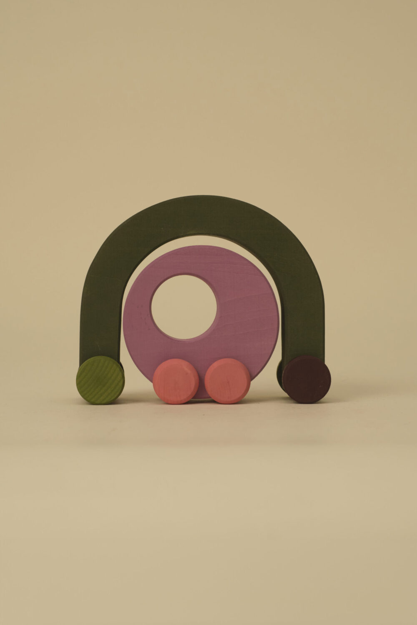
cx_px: 208
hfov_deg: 16.3
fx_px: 1459
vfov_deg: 24.2
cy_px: 312
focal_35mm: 84
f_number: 5.6
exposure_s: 1/250
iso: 800
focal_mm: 56
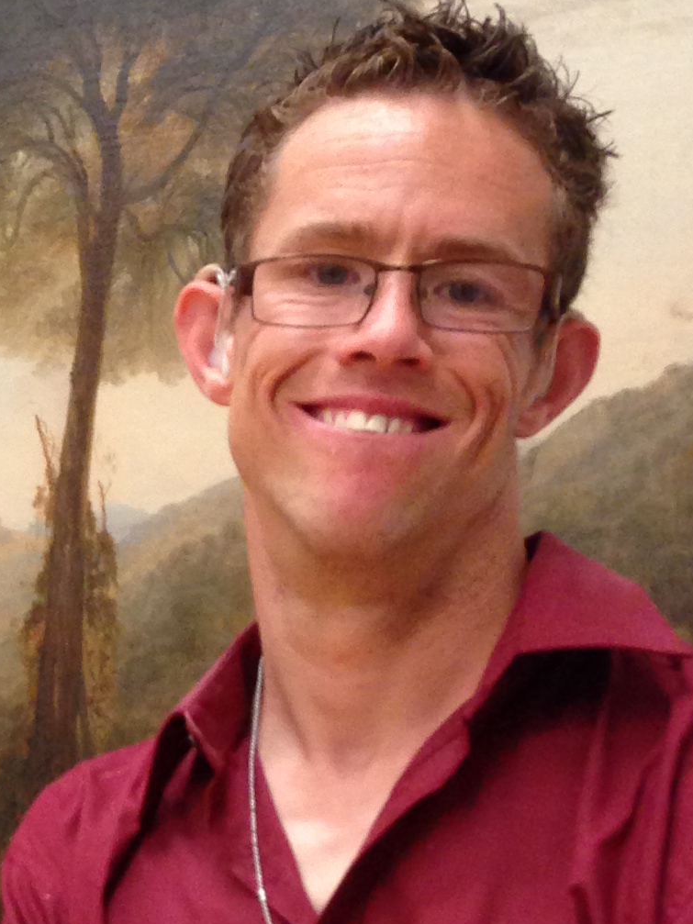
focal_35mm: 107
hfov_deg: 12.9
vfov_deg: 17.5
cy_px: 1112
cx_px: -409
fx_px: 2857
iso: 160
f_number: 2.4
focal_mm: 4.12
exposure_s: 1/20
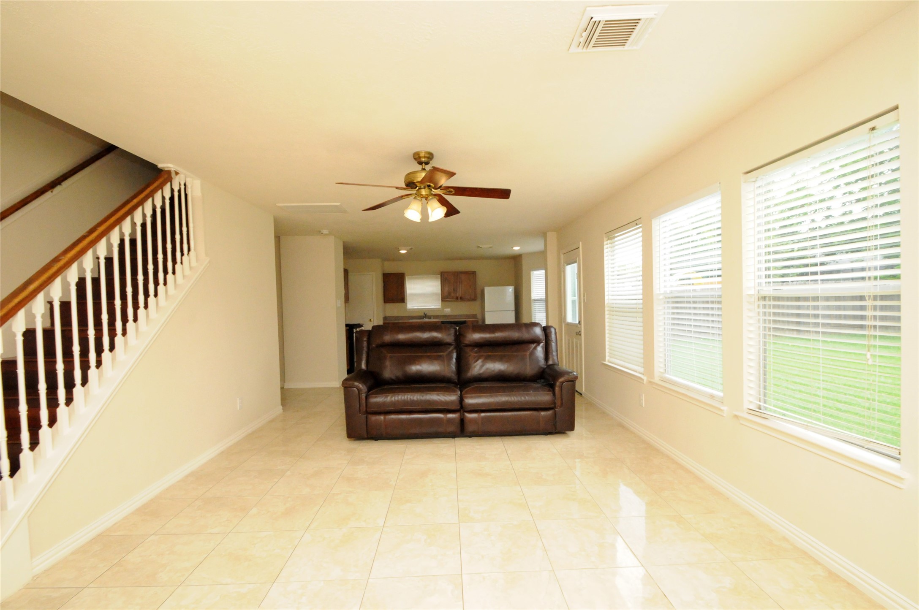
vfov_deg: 77.2
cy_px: 305
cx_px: 460
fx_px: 382
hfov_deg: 100.5
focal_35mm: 15
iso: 3200
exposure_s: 1/250
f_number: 10
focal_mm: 10
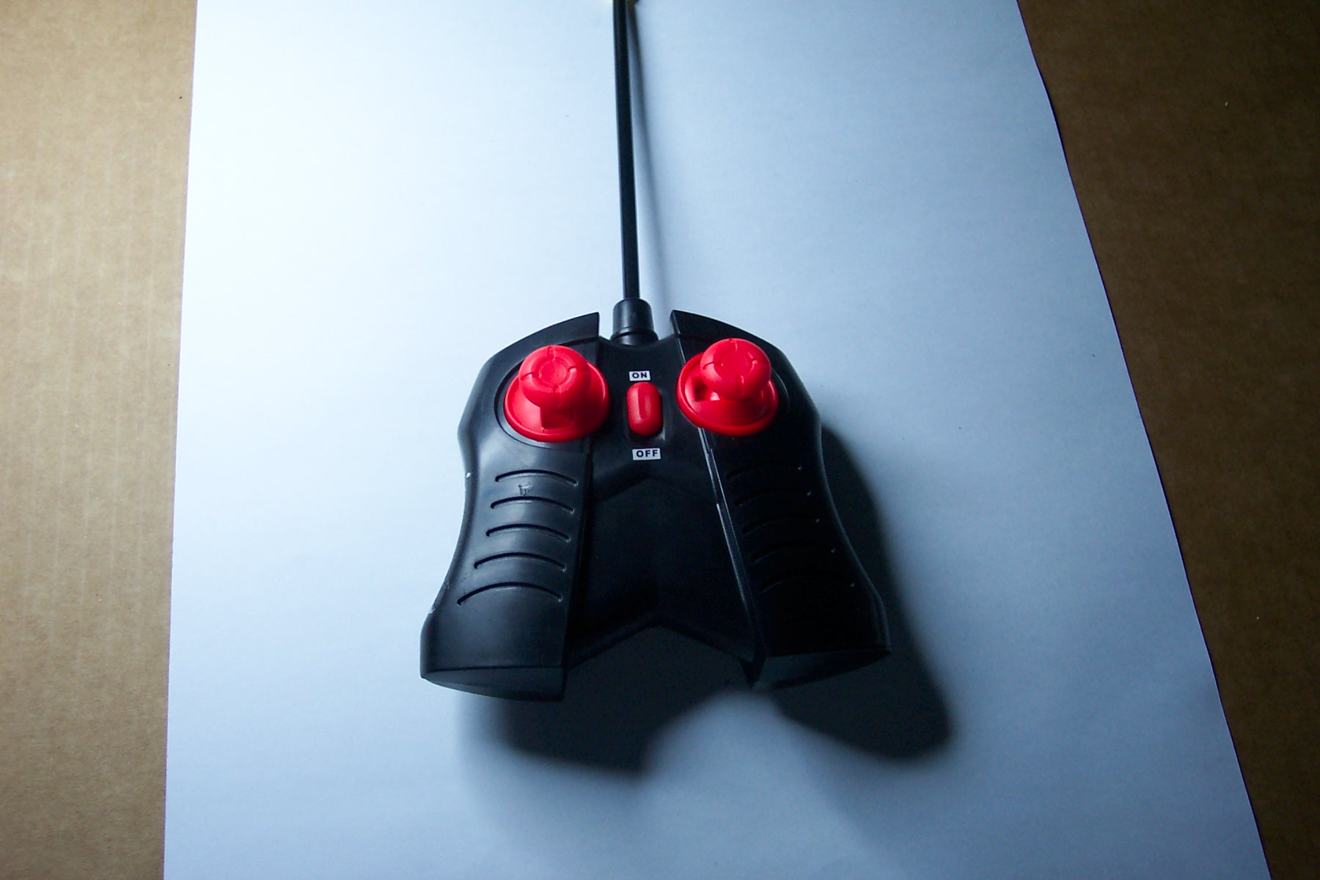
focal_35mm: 38
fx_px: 1393
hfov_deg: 50.7
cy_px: 440
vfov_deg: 35.1
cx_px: 660
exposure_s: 1/45
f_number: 2.8
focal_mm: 8
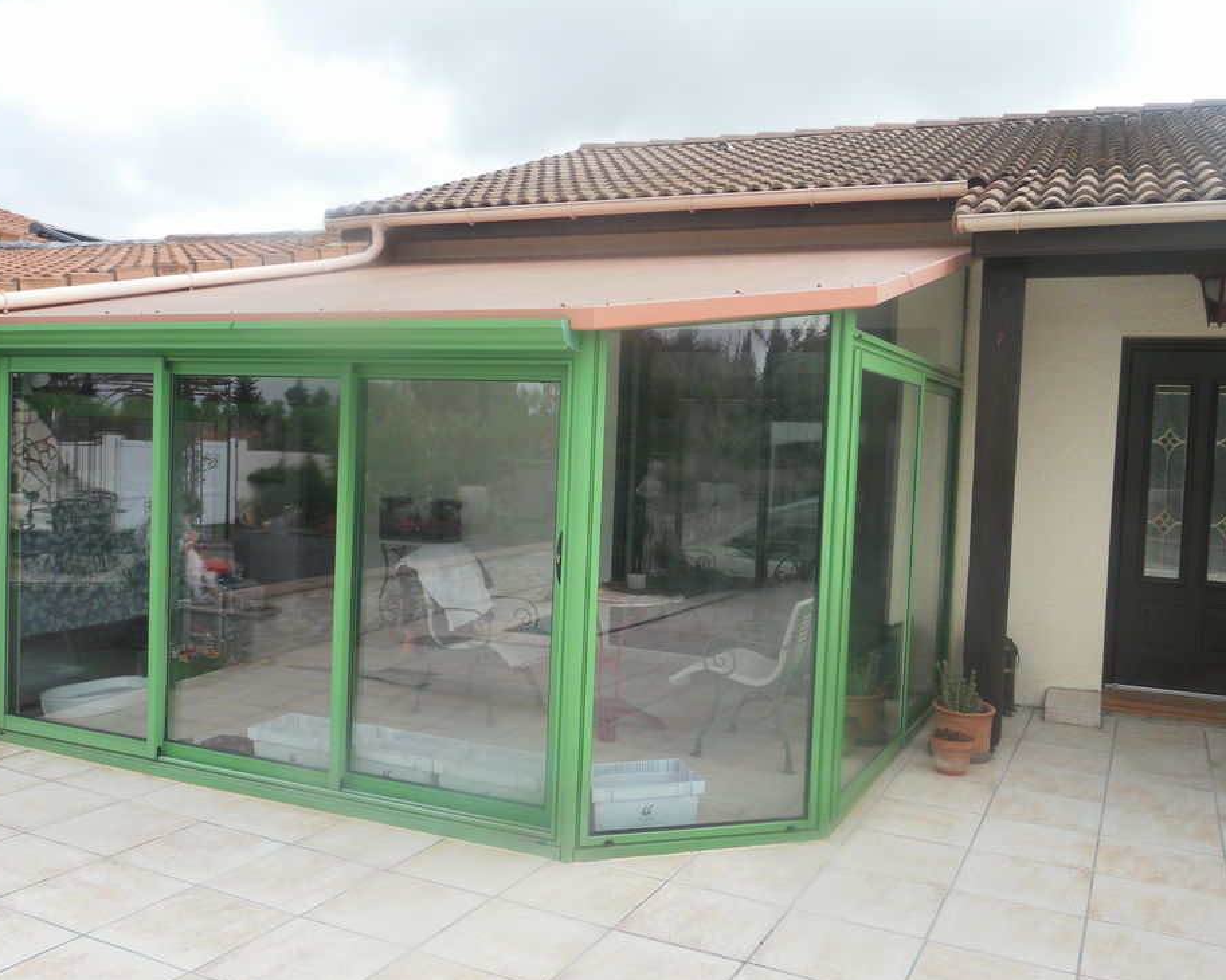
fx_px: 1125
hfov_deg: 57.2
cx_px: 610
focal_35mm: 31
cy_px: 490
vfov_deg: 47.1
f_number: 4
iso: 64
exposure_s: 1/200
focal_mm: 5.2
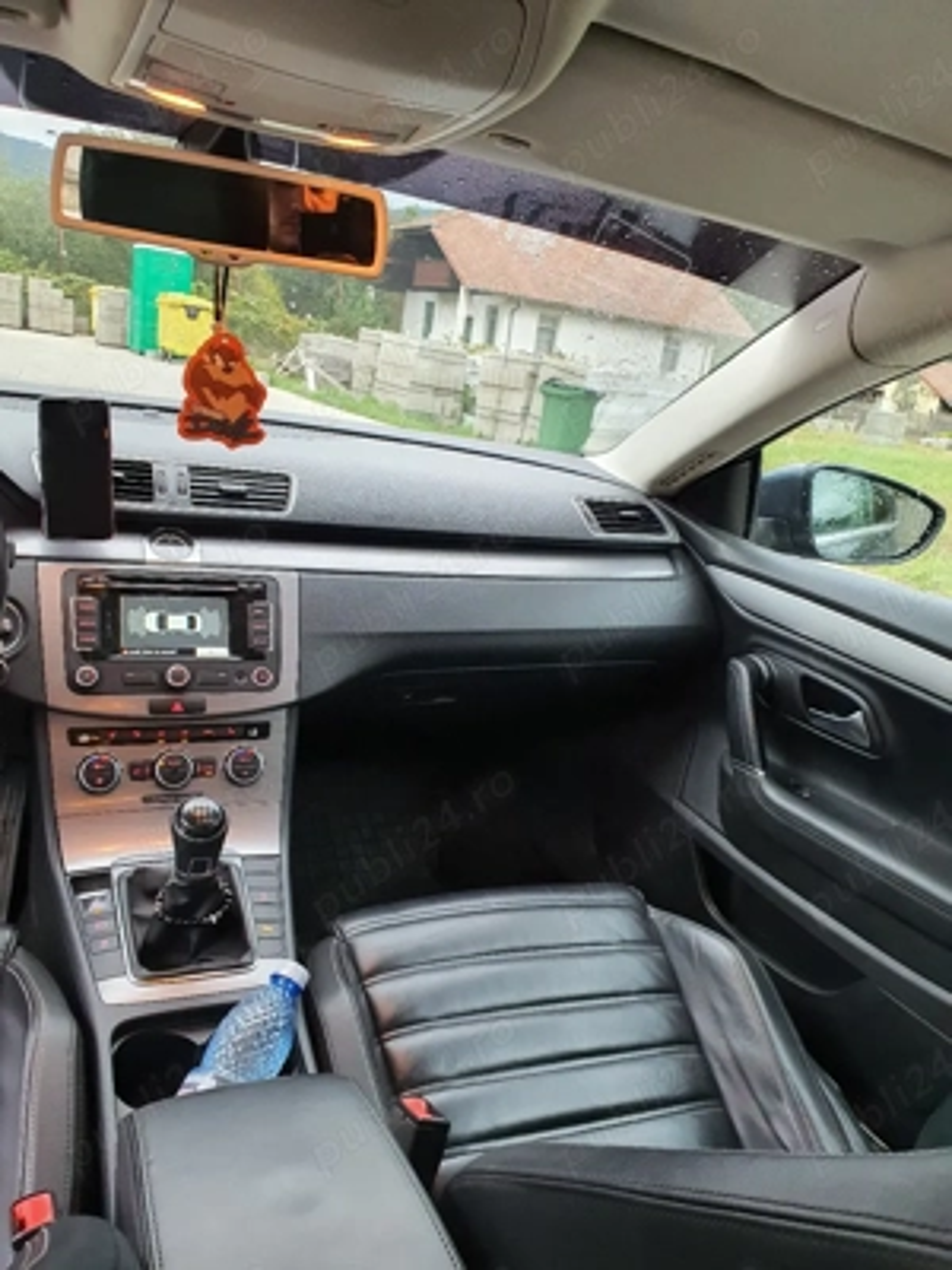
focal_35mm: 26
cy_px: 635
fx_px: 953
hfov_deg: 53.1
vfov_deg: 67.3
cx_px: 476
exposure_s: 1/50
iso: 320
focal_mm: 4.3
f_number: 2.4
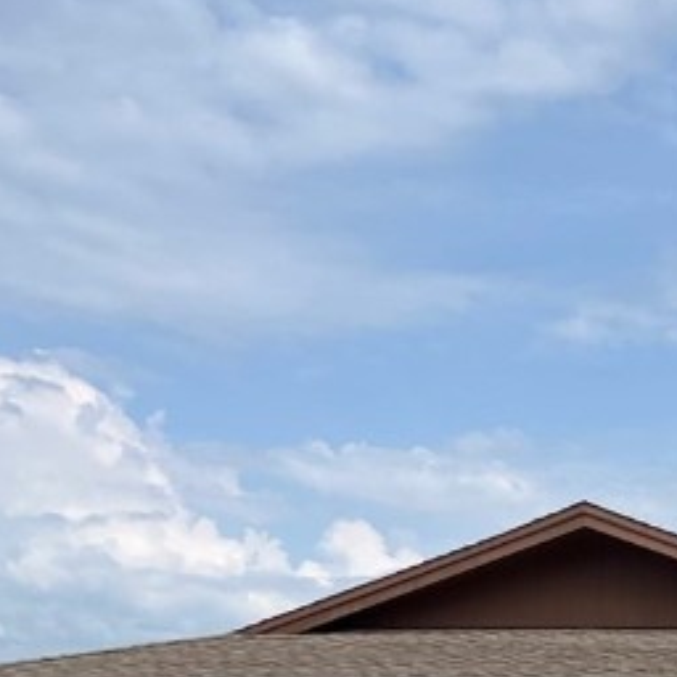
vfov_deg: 17.7
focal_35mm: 92
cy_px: 873
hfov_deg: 17.4
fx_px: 2036
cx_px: 947
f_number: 1.6
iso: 50
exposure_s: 1/5319
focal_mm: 5.1
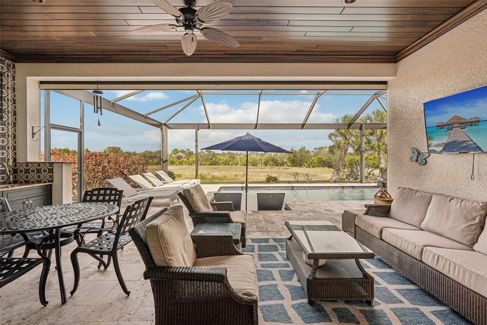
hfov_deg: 96.7
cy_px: 162
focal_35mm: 16
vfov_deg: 73.7
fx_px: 216
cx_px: 244
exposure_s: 1/320
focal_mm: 16
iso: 400
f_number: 8
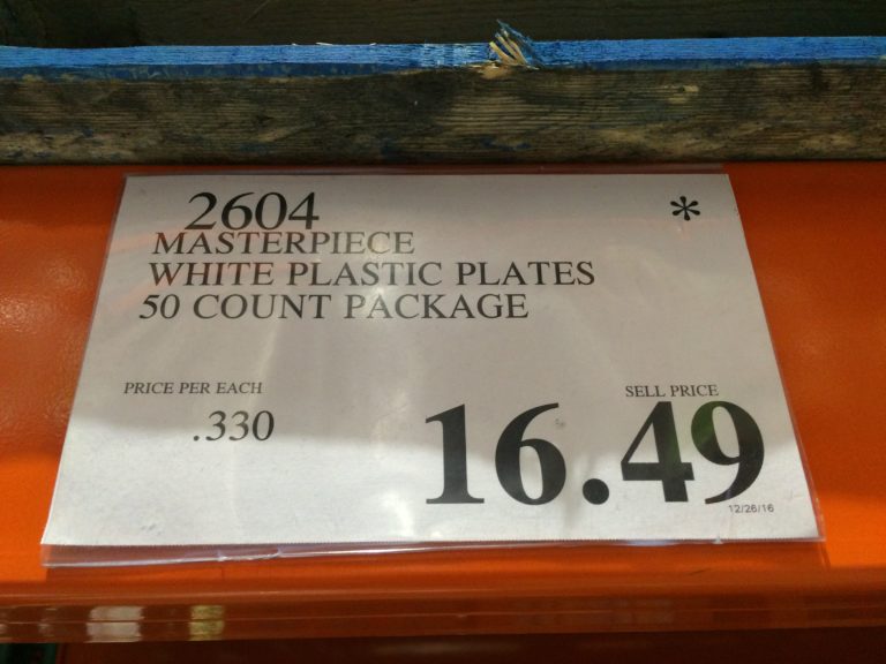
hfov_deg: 61.7
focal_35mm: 29
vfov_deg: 48.2
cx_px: 443
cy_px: 332
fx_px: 742
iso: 200
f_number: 2.2
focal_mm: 4.15
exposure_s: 1/30
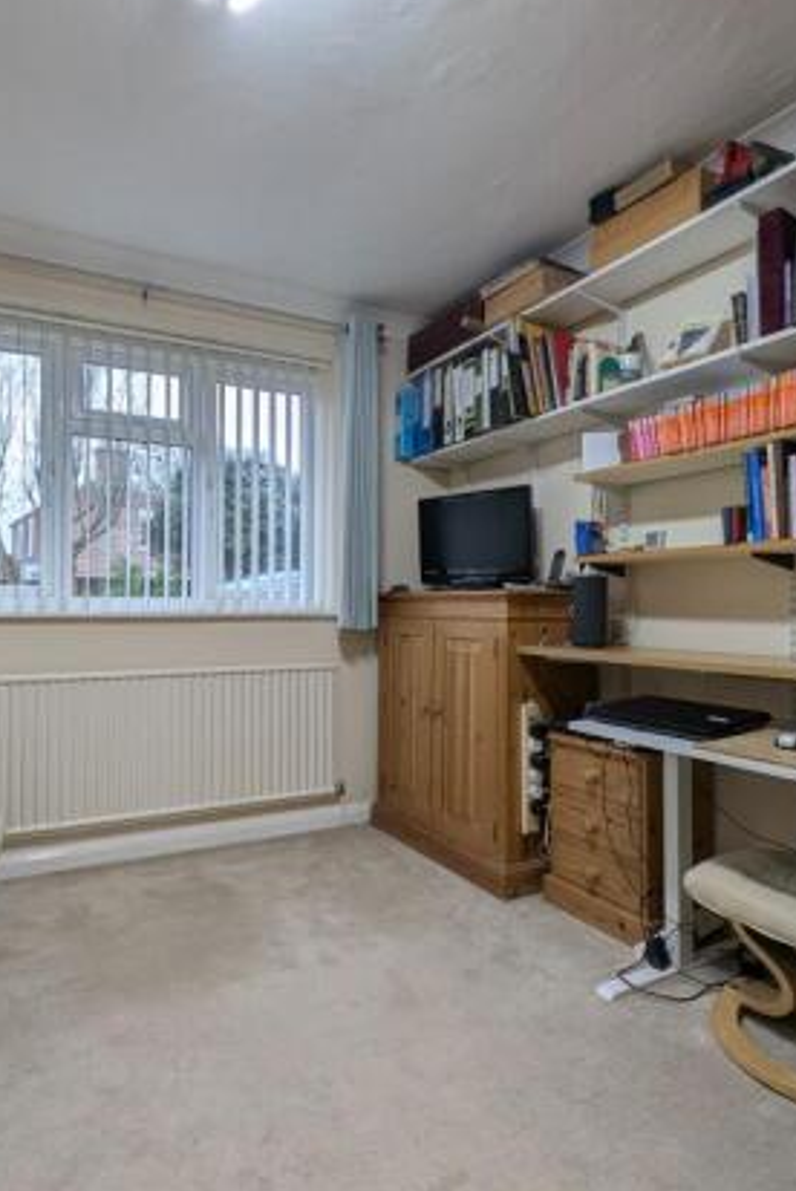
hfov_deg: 64.5
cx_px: 361
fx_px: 629
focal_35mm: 19
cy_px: 584
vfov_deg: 86.9
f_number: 2.2
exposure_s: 1/23.8
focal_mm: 1.95
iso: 46
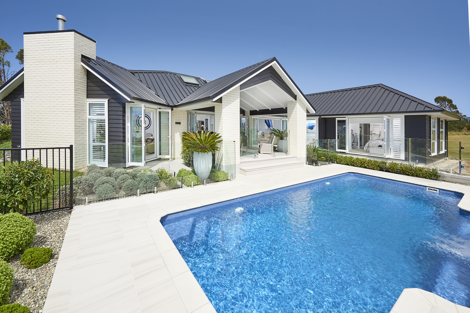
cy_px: 156
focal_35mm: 14
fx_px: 183
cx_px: 235
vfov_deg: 81.2
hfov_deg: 104.2
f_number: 8
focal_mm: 14
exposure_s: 1/250
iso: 64
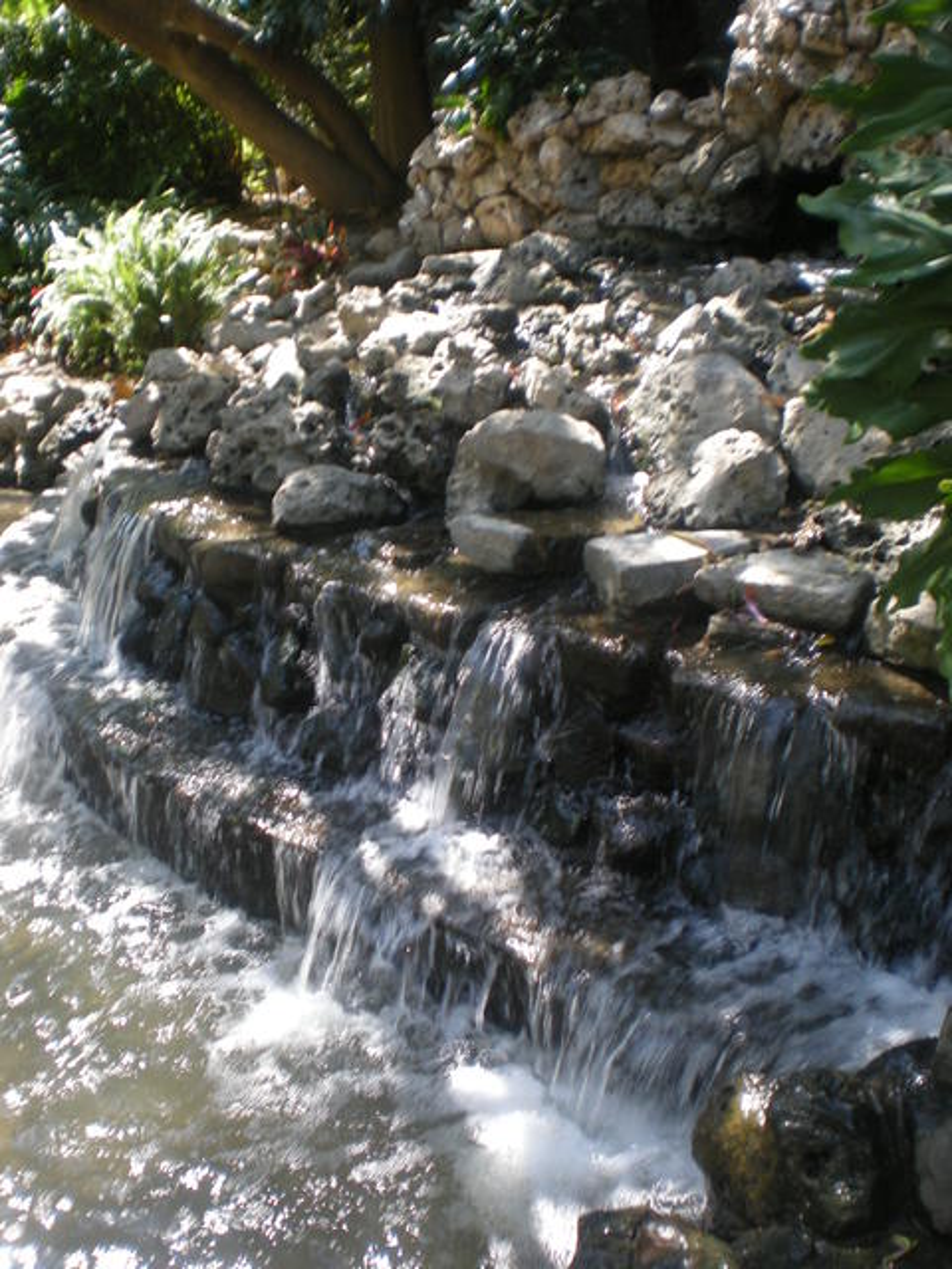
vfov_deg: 49.0
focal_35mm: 38
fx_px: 1393
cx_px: 476
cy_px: 634
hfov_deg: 37.7
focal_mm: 6.3
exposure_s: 1/72.4
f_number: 3.1
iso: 64
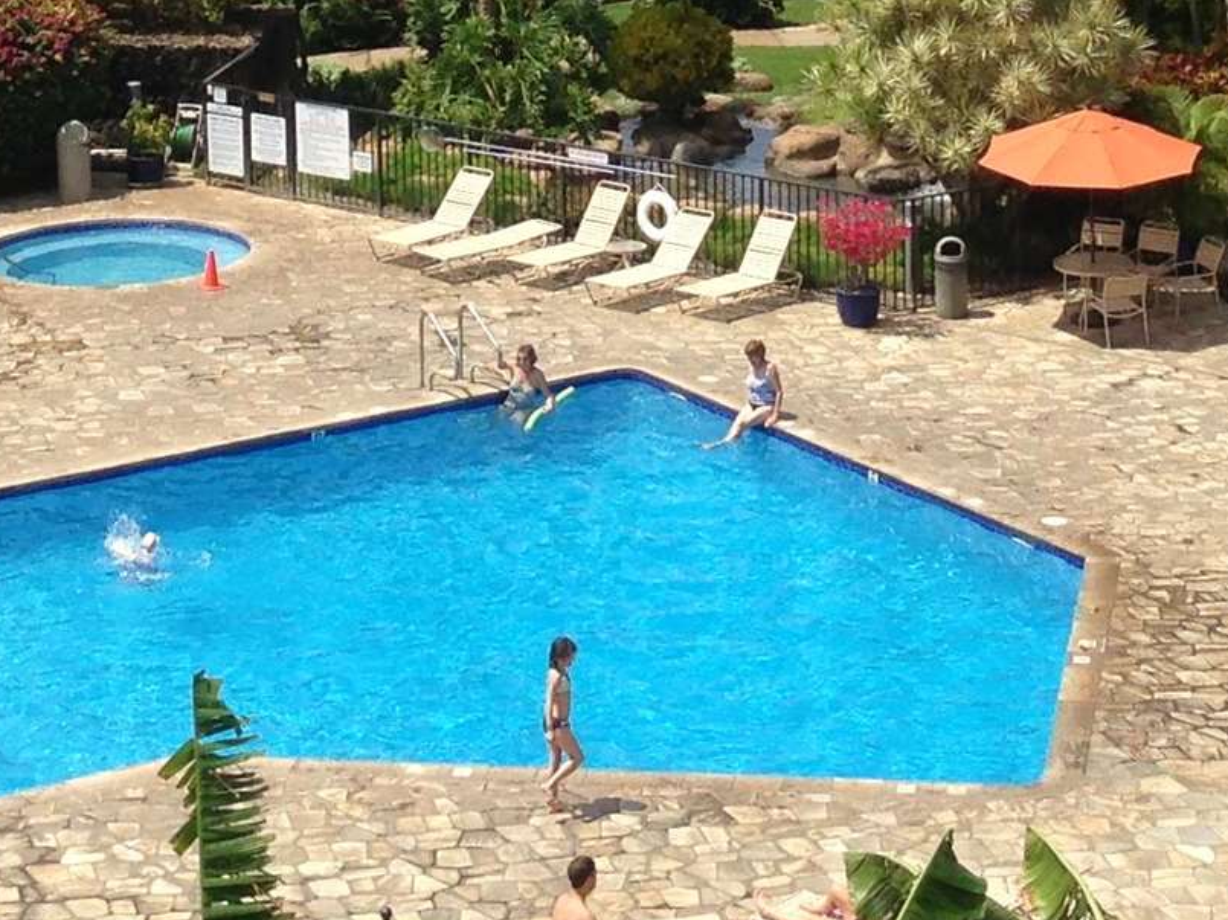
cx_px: 665
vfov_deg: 11.1
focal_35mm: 126
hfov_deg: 15.6
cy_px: -638
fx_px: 4468
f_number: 2.4
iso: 50
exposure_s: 1/1550
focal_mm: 4.13
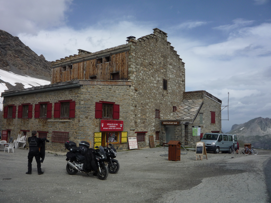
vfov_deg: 45.4
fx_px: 243
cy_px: 99
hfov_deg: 58.3
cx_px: 138
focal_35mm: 31
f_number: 6.3
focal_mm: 5.2
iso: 100
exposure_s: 1/500
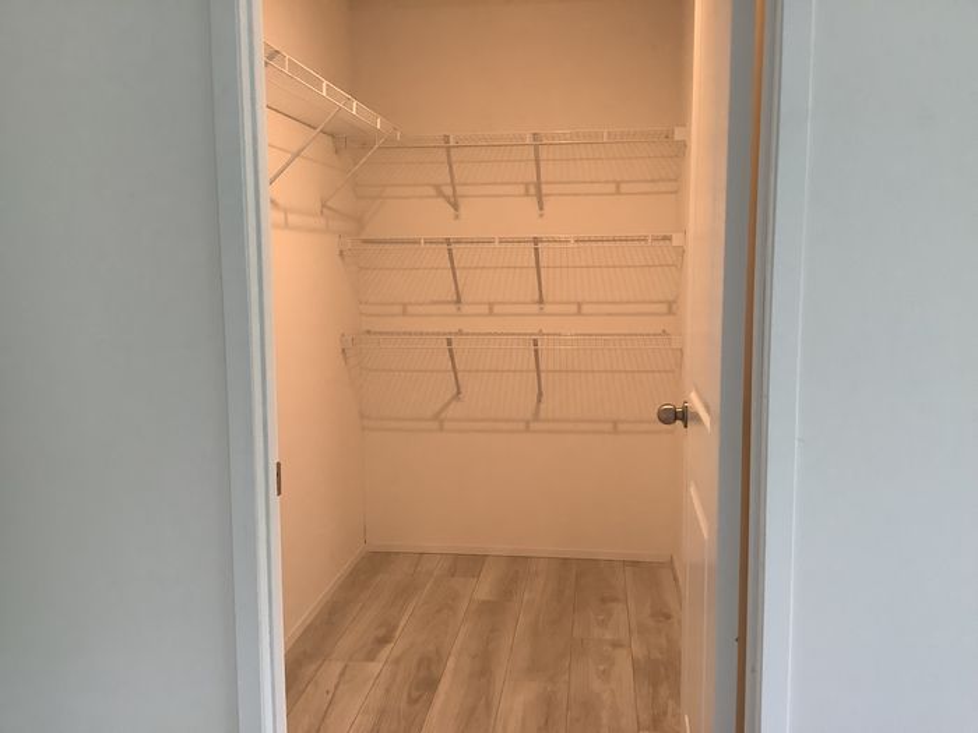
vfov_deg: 45.4
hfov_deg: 58.4
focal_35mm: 31
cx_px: 489
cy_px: 366
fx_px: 876
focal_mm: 3.3
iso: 125
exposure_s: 1/60
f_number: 2.4
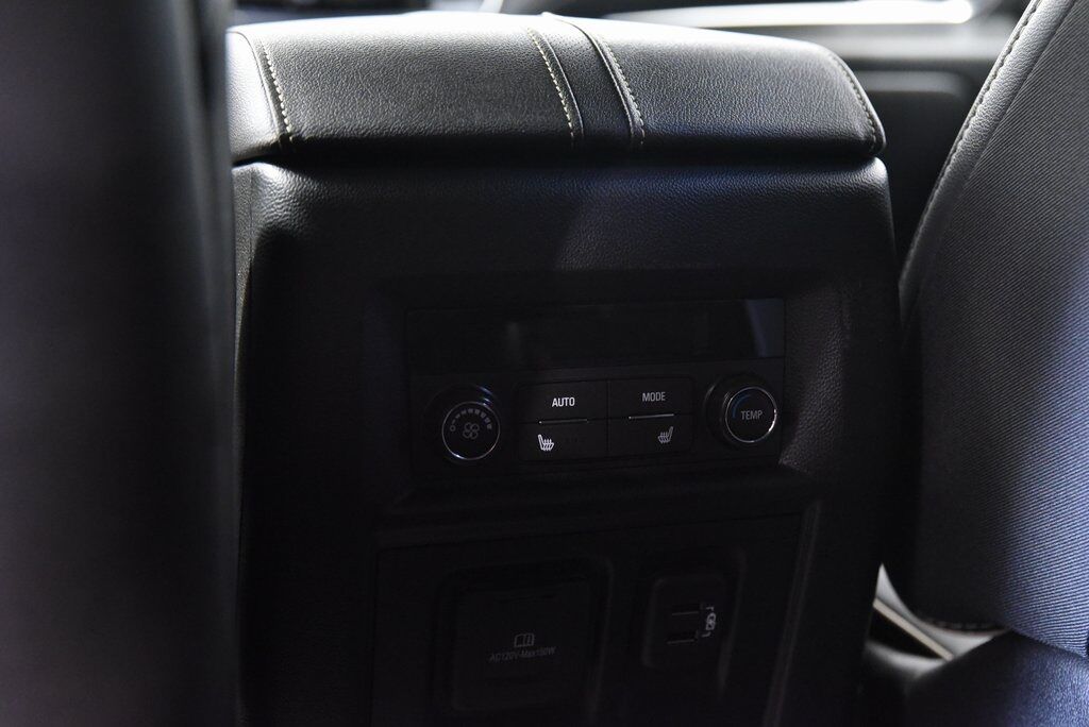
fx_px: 1574
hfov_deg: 38.2
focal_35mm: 52
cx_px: 544
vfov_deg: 26.0
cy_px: 364
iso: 10000
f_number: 4
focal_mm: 52
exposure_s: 1/15
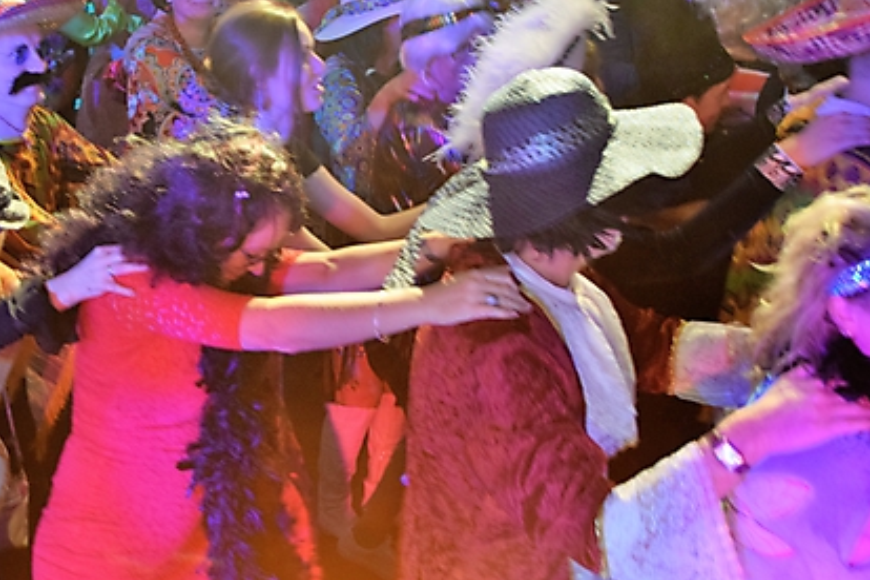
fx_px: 1419
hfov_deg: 33.6
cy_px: 216
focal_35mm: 59
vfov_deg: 23.0
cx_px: 246
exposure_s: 1/60
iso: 1600
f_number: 4
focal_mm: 27
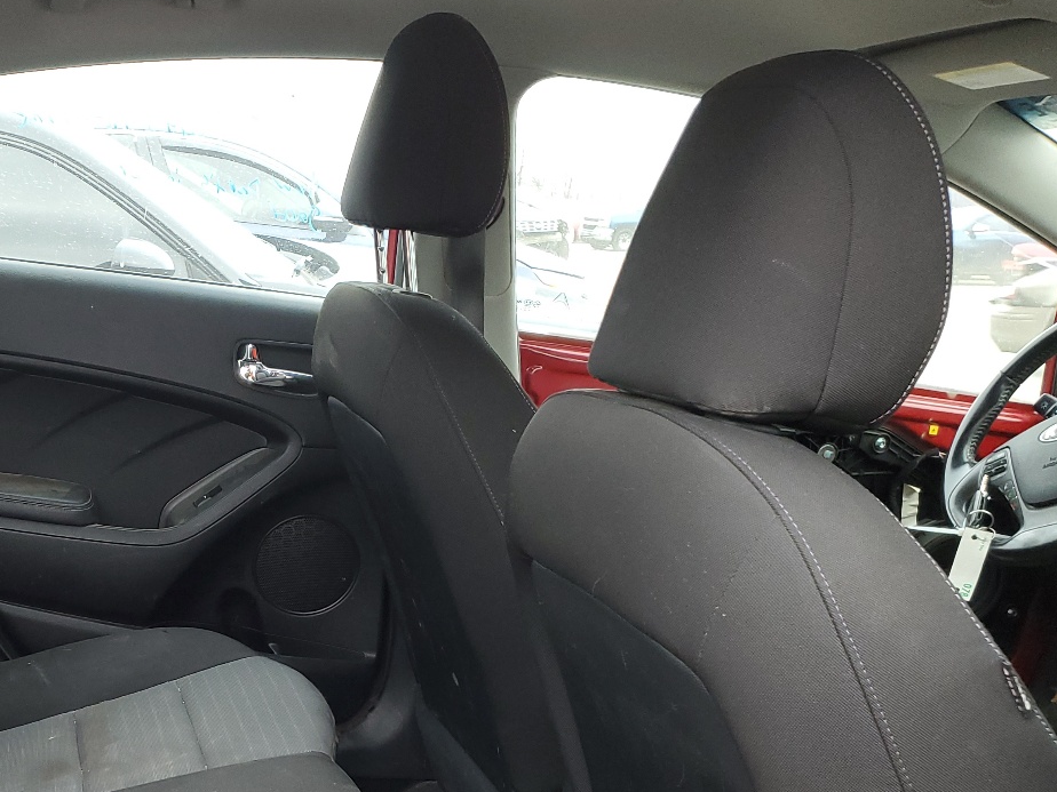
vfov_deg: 31.4
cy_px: 632
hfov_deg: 40.2
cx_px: 201
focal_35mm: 45
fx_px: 1374
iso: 82
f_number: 1.5
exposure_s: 1/60.2
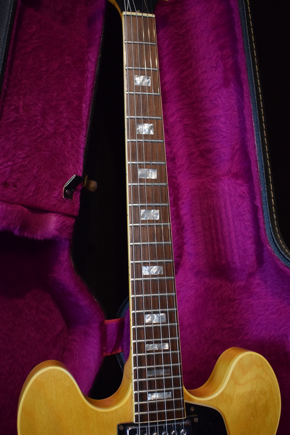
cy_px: 218
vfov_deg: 47.9
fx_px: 489
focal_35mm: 40
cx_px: 145
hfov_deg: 33.0
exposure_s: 1/60
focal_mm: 27
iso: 2500
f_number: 4
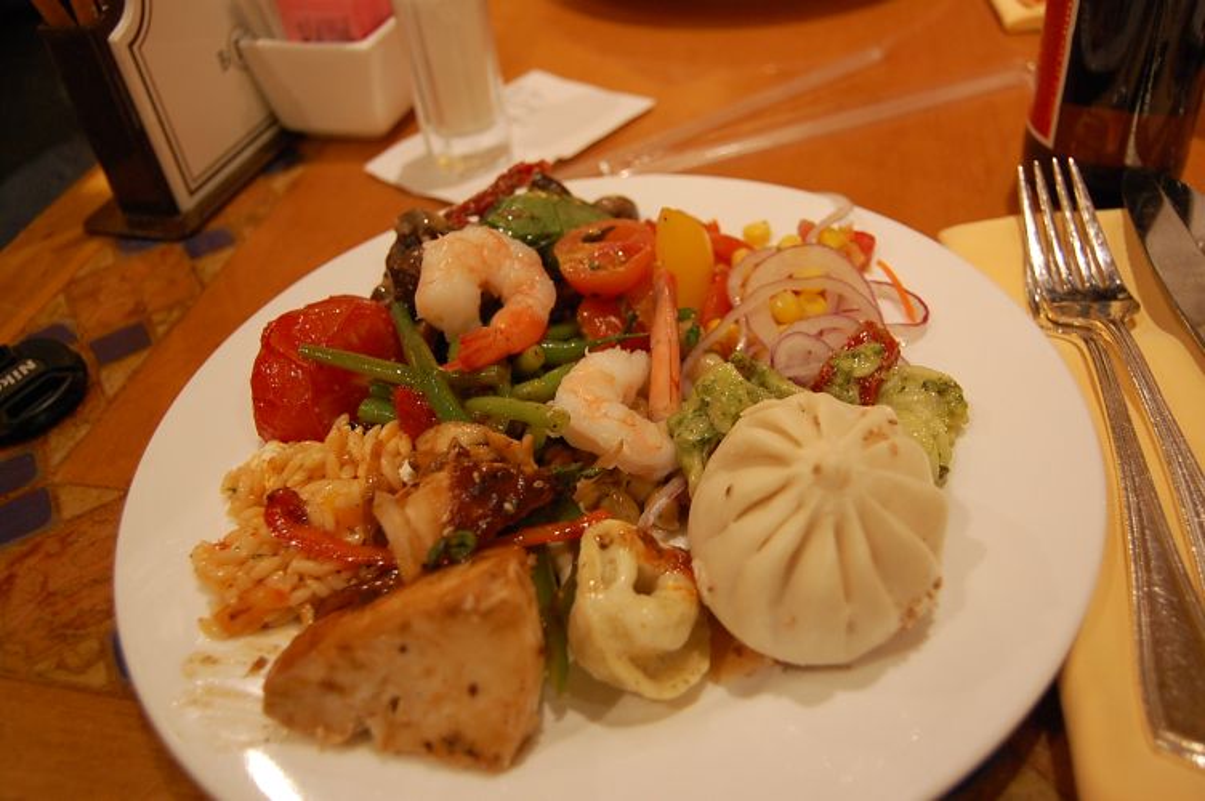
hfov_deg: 62.0
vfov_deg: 43.5
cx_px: 602
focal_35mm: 30
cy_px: 400
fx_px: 1003
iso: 800
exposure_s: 1/8
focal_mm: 20
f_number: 3.8
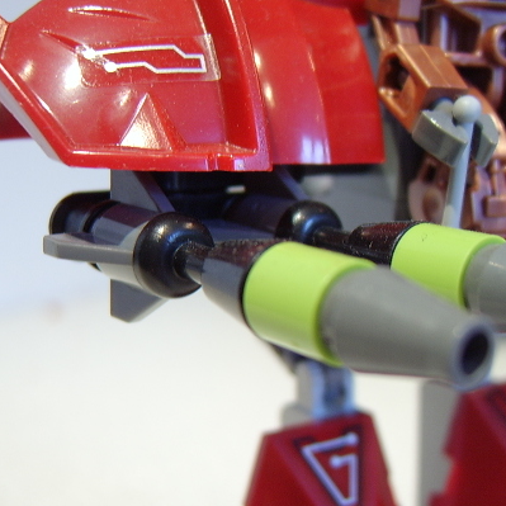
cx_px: 354
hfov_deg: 37.7
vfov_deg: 38.3
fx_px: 728
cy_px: 283
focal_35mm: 44
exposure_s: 1/9
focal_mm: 8.13
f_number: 2.7
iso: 100
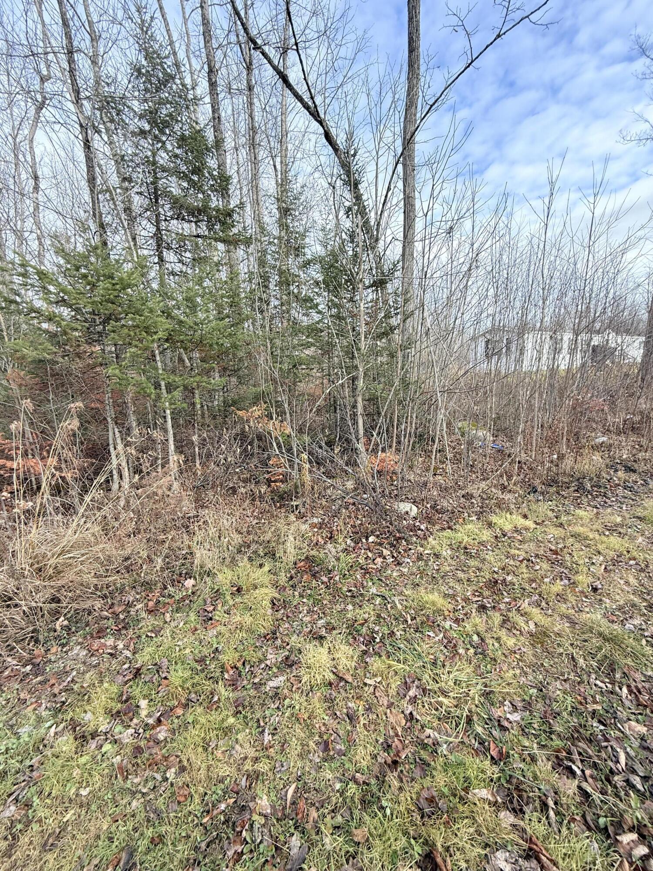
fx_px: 352
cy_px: 436
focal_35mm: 14
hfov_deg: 85.7
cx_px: 326
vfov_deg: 102.1
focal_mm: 2.22
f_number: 2.2
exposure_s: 1/301
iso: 64
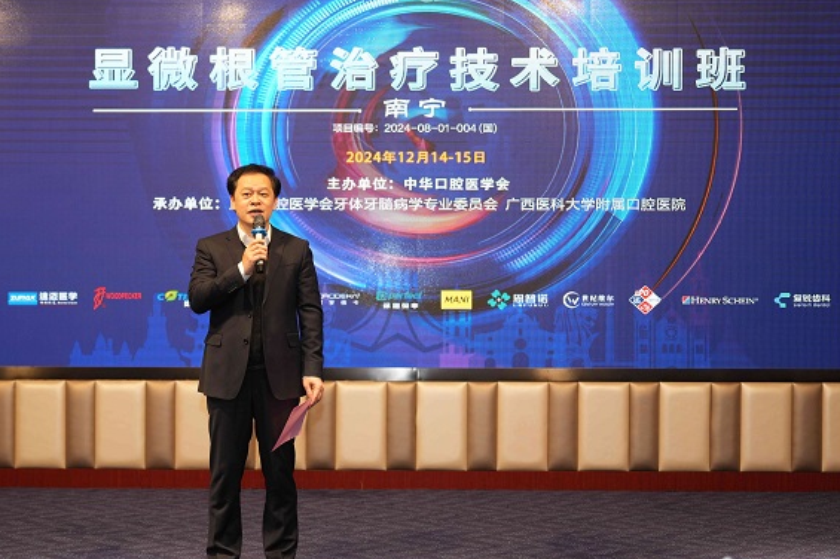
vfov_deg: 21.9
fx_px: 1446
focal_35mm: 62
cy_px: 282
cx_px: 364
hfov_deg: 32.4
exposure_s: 1/100
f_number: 2.2
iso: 250
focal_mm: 50
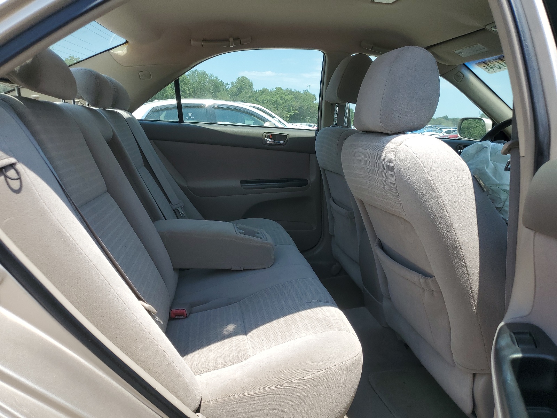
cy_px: 209
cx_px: 278
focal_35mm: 26
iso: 50
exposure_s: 1/1429
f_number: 1.5
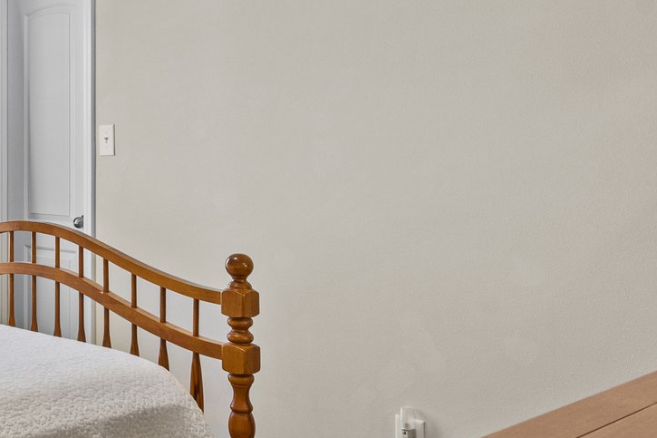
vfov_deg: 28.0
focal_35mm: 48
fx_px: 876
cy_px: 182
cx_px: -21
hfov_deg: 36.4
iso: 320
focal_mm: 17
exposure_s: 1/5
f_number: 8
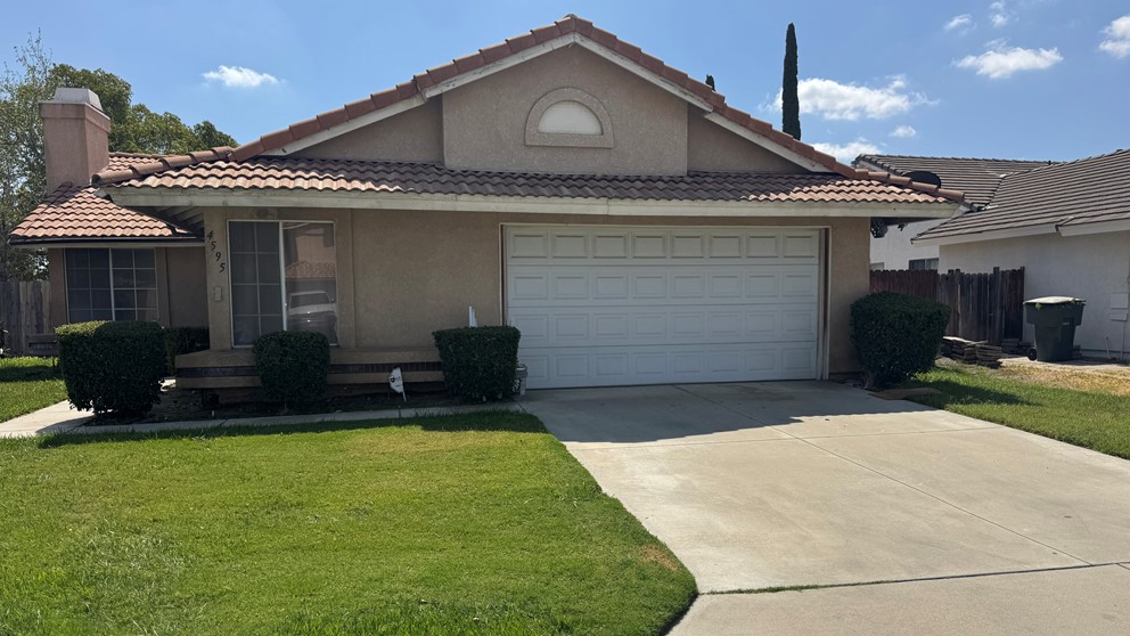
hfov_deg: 69.9
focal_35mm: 27
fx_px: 809
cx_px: 574
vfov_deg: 42.8
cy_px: 367
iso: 80
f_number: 1.78
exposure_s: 1/7092
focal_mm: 6.76
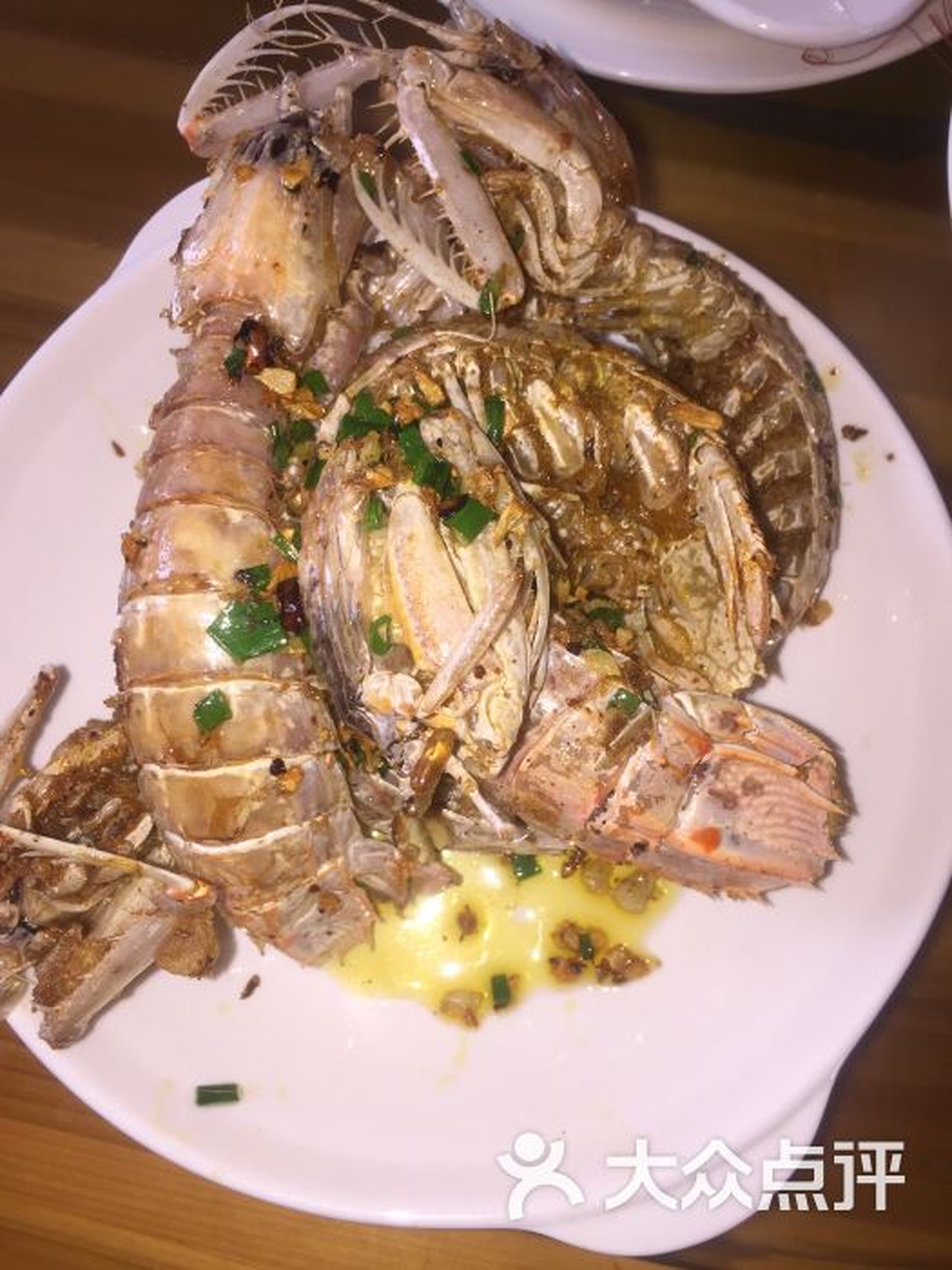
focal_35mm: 29
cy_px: 635
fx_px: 1063
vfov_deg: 61.7
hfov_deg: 48.2
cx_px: 476
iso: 32
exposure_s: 1/108
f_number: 2.2
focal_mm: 4.15
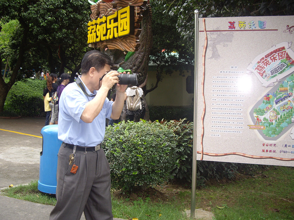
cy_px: 110
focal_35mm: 38
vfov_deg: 37.7
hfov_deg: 49.0
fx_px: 323
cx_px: 147
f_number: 2.8
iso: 100
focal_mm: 7.9
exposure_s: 1/100
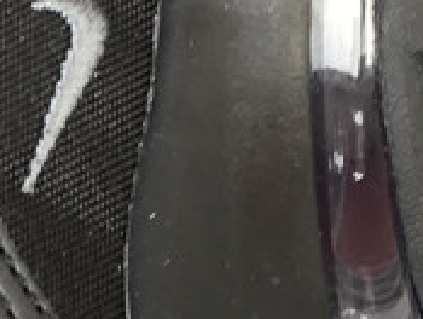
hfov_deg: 12.2
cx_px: -24
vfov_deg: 9.1
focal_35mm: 159
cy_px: 485
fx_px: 1947
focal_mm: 3.3
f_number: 2.4
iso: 32
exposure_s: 1/50
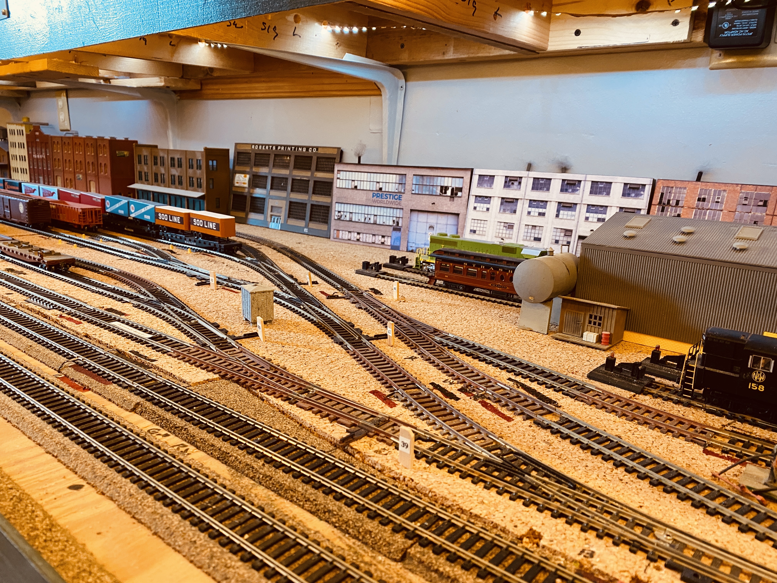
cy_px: 292
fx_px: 584
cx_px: 388
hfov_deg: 67.3
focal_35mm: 26
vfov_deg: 53.1
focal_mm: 4.25
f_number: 1.8
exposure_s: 1/60
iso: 250
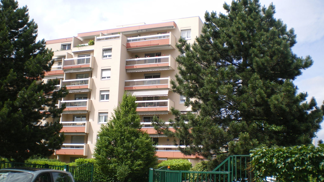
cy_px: 97
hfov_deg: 50.5
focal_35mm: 40
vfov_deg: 29.7
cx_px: 160
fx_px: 344
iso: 64
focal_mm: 6.3
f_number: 4.6
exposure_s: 1/400
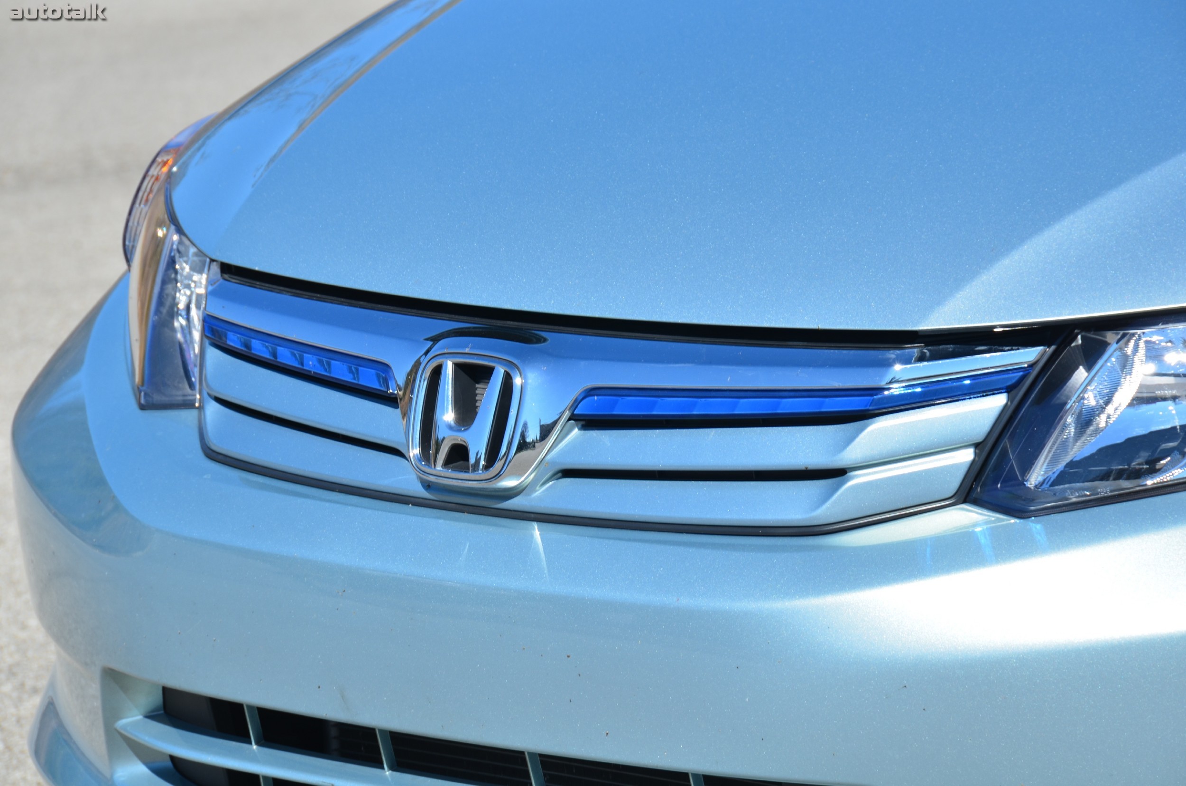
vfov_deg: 4.6
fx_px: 9863
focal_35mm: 300
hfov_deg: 6.9
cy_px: 393
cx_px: 593
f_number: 11
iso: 110
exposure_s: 1/125
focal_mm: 200
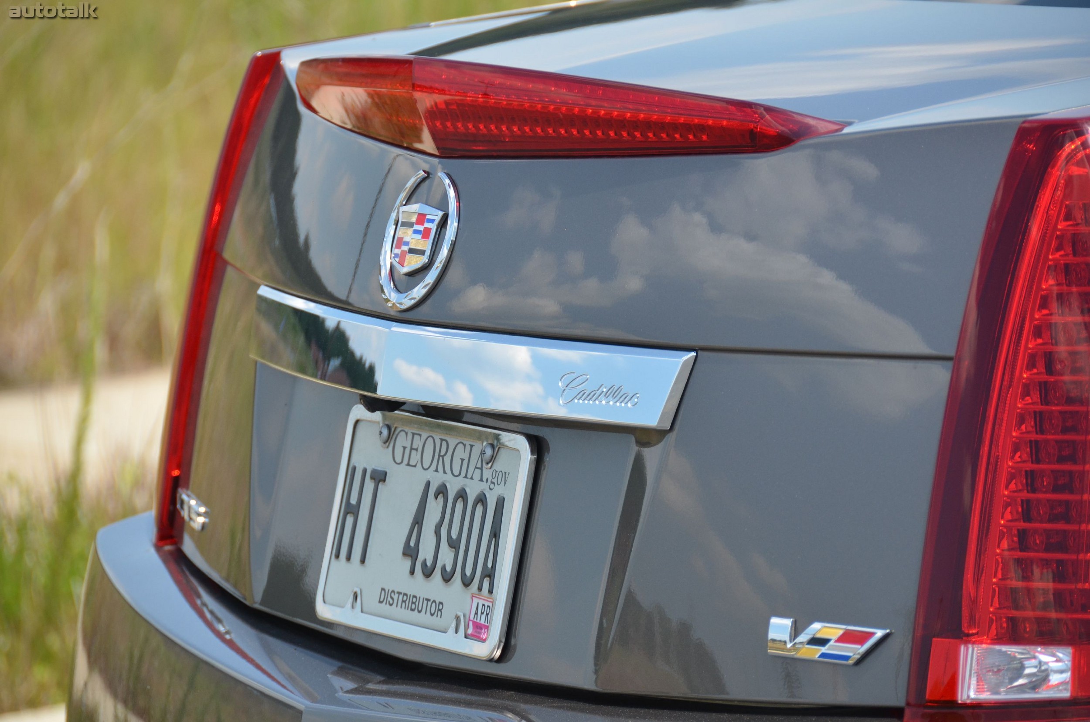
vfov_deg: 4.6
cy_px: 361
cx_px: 545
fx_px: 9065
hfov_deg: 6.9
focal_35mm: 300
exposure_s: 1/1000
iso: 450
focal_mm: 200
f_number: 5.6
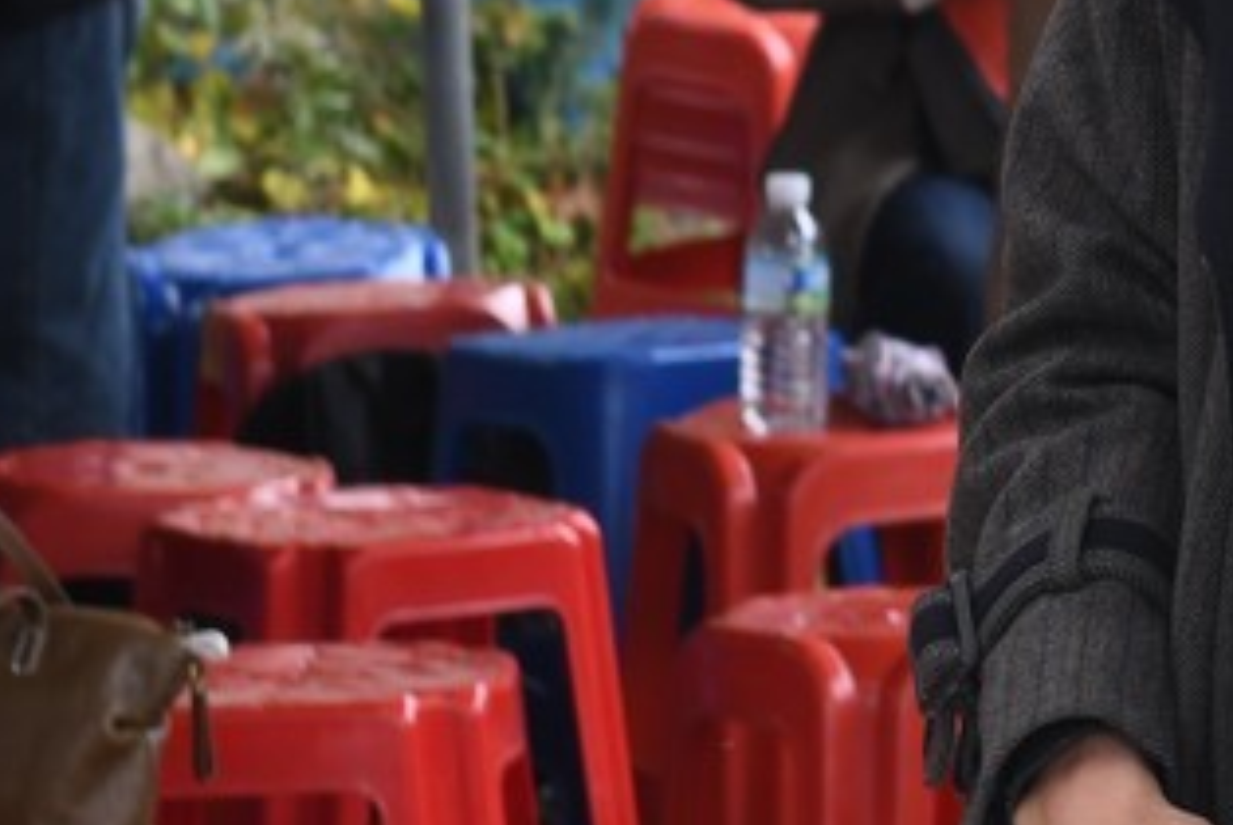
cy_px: -100
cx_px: 2274
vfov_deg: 4.0
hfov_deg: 5.9
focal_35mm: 342
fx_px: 11724
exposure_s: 1/250
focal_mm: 56
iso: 500
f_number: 4.5
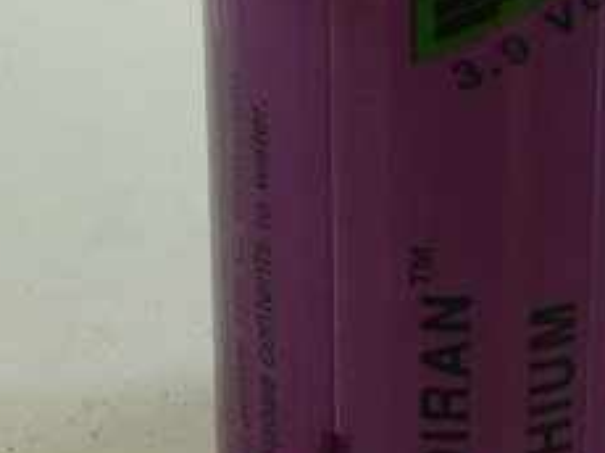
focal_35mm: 206
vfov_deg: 7.2
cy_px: 111
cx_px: 460
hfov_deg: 9.6
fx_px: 3597
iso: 100
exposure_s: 1/40
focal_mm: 7.4
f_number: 3
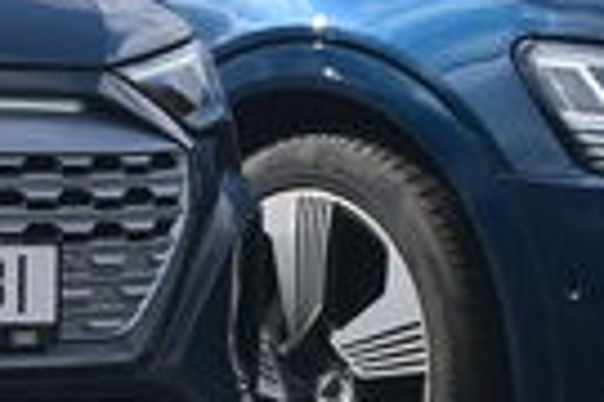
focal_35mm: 396
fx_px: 6636
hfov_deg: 5.1
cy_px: 406
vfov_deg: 3.5
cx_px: -474
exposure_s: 1/400
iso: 100
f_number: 10
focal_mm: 37
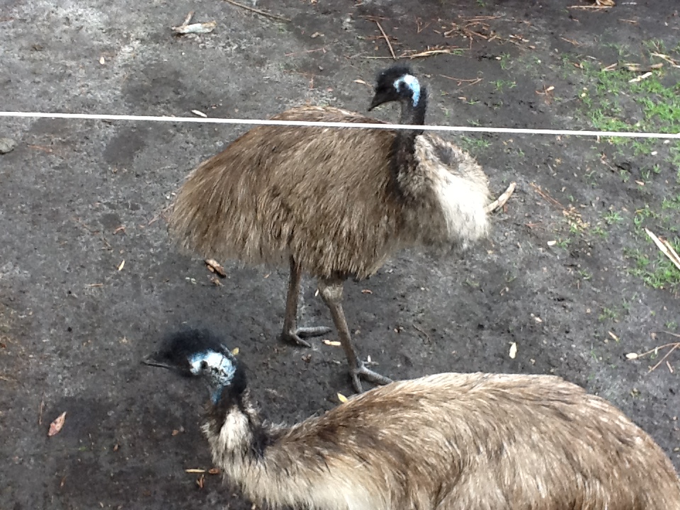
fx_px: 629
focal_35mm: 32
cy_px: 255
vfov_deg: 44.2
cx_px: 340
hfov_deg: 56.8
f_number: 2.4
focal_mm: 2.03
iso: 80
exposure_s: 1/30
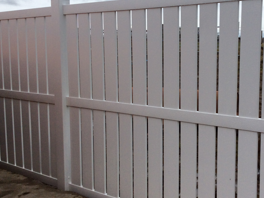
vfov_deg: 29.7
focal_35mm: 49
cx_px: 187
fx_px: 374
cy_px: 97
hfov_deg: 38.2
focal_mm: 3.3
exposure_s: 1/650
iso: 32
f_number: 2.4
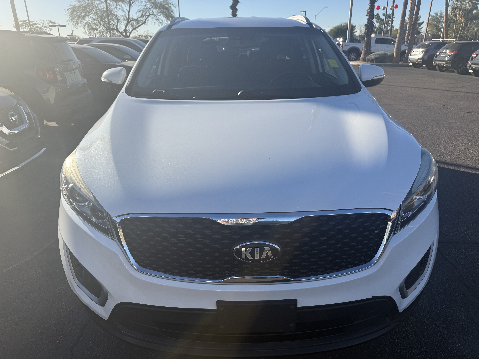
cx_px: 240
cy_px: 180
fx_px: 332
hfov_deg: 71.6
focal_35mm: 24
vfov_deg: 56.8
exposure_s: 1/3425
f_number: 1.78
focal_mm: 6.76
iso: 80
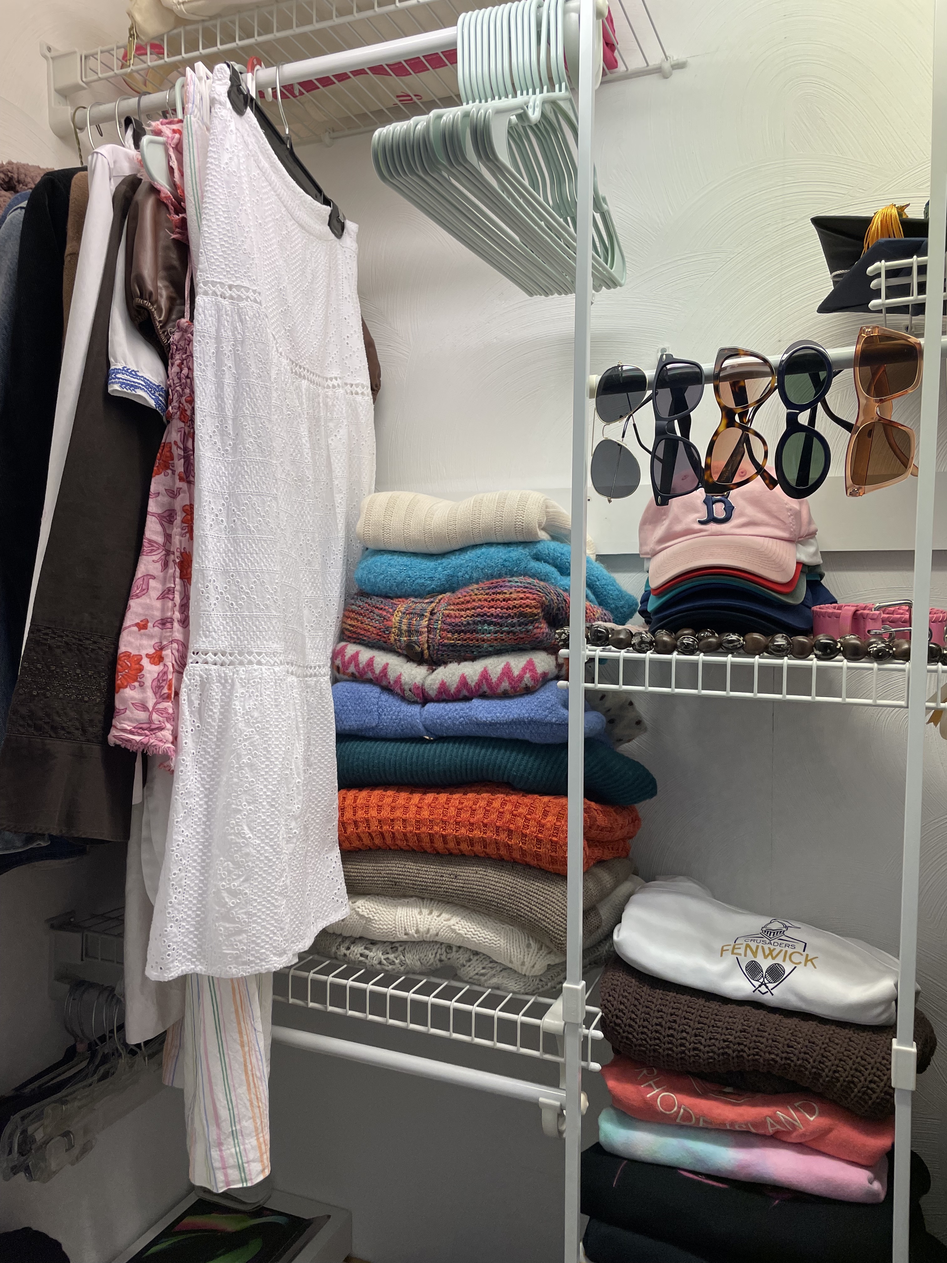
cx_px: 474
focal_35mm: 26
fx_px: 948
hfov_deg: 53.1
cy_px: 632
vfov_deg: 67.3
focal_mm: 4.2
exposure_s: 1/120
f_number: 1.6
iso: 80
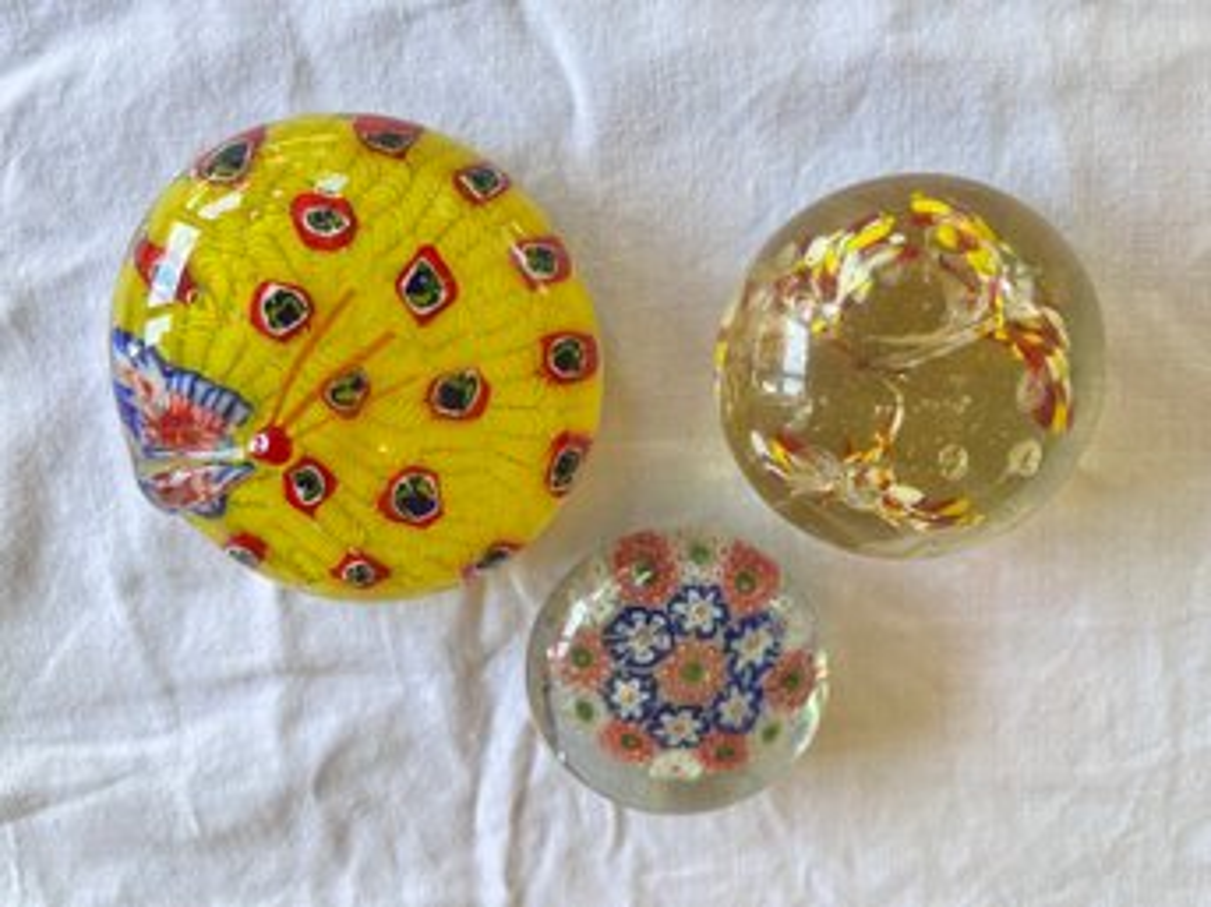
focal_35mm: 26
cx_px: 606
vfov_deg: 53.0
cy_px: 454
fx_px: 909
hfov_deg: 67.3
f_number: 1.6
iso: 80
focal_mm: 5.1
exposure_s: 1/120
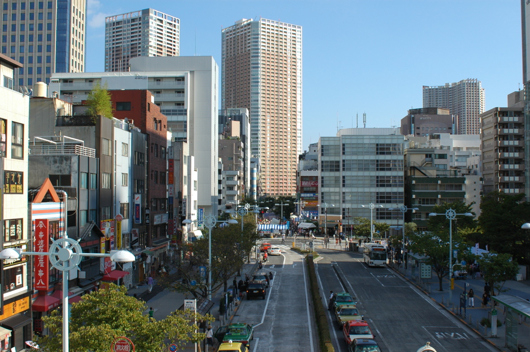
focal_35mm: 42
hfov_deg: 46.5
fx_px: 618
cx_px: 265
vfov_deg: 31.8
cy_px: 176
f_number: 8
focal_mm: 28
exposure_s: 1/250
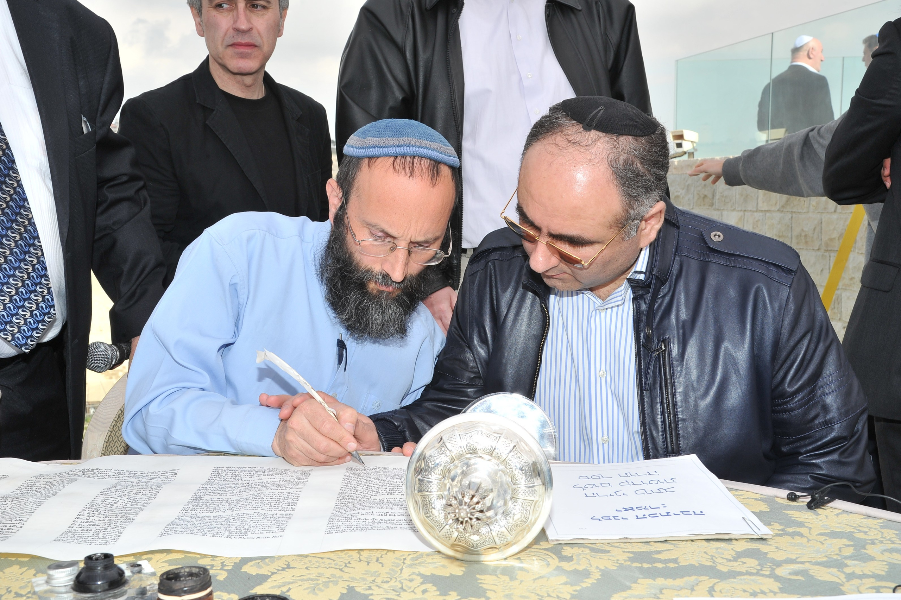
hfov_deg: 42.8
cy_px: 300
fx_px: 1151
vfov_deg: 29.2
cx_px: 450
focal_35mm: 46
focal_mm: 46
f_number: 14
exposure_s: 1/250
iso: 500
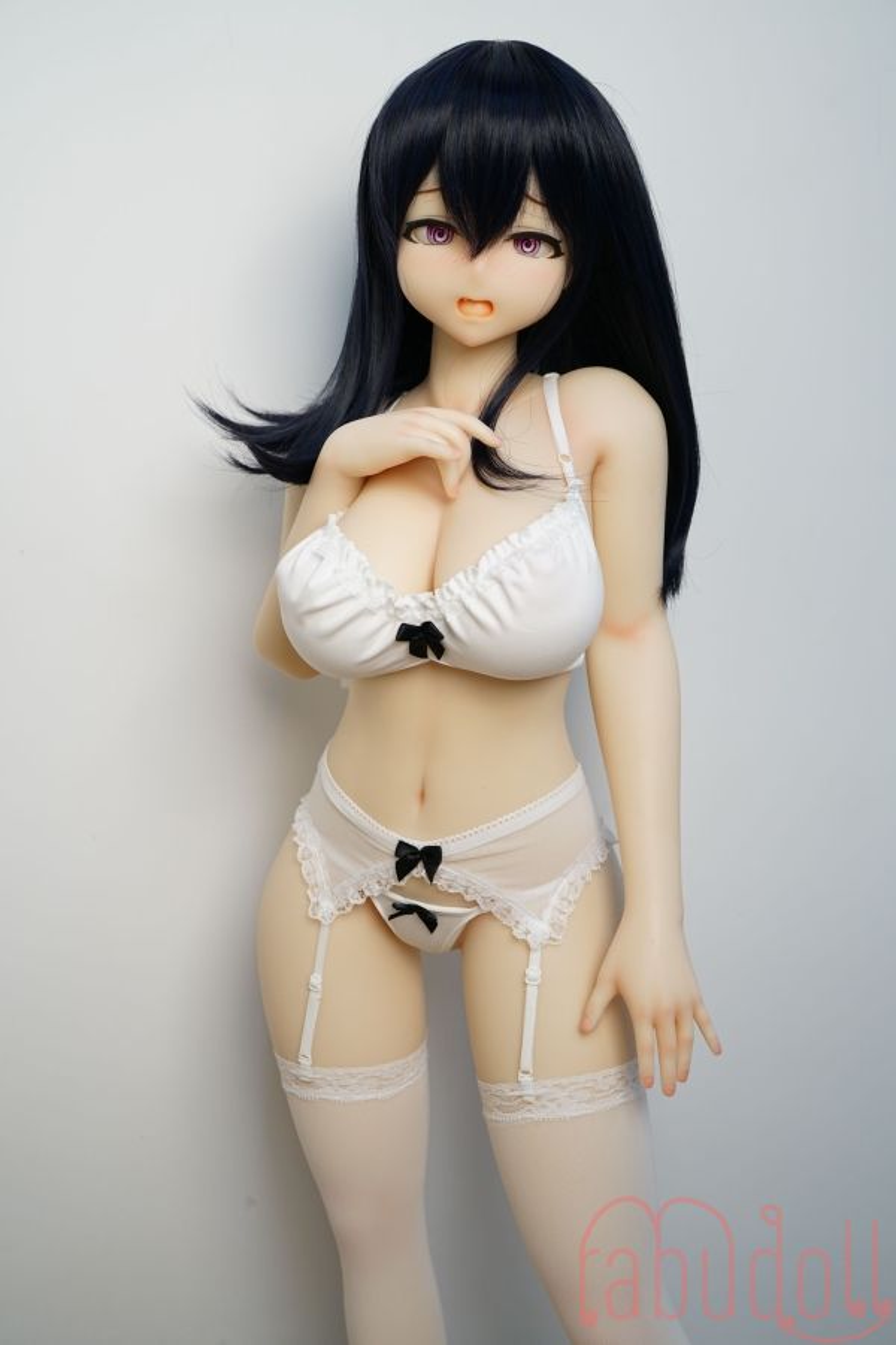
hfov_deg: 37.9
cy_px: 672
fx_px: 1307
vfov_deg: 54.4
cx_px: 448
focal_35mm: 35
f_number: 4.5
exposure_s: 1/100
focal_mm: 35
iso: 400
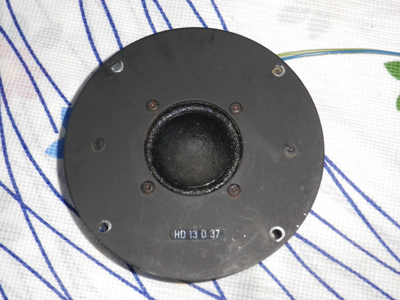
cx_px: 200
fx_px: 612
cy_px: 150
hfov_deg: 36.2
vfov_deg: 27.5
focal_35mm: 53
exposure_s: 1/60
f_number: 4.4
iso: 400
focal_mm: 9.5
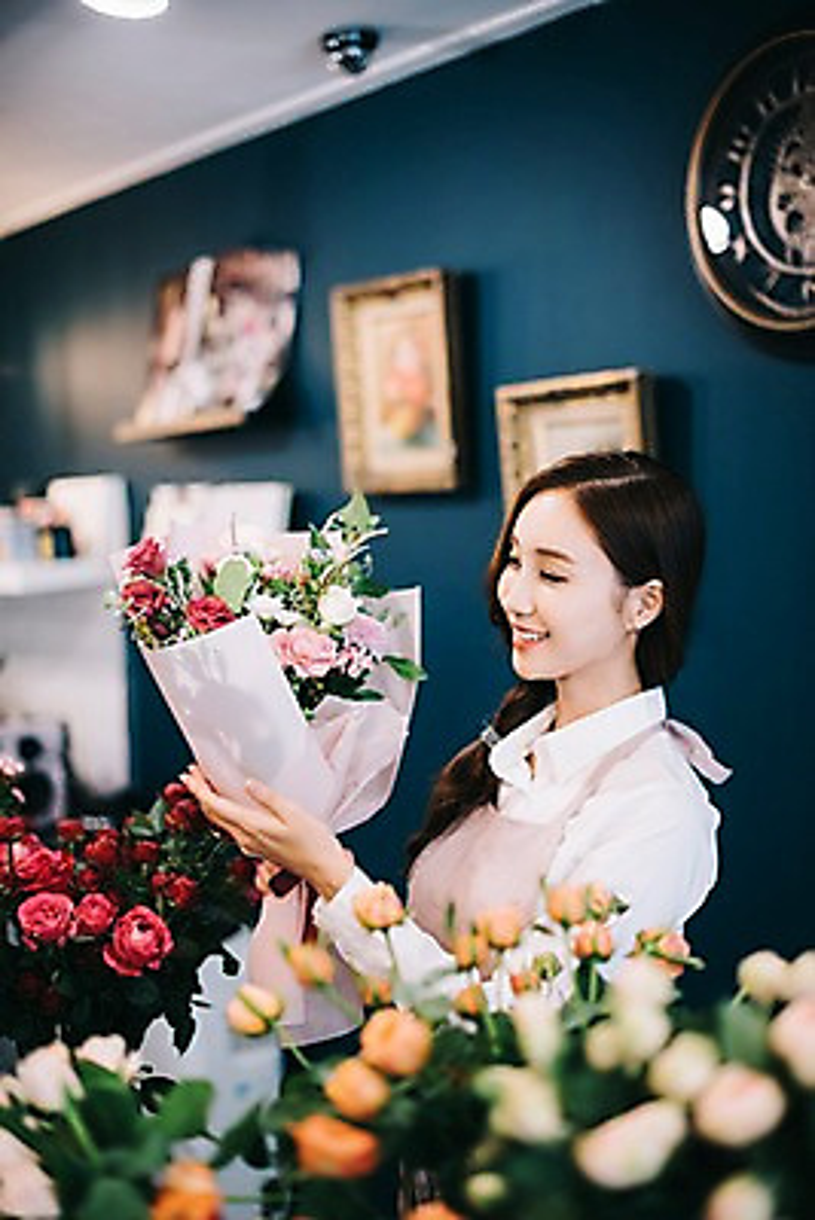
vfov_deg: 39.6
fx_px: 1696
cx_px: 408
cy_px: 610
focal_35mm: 50
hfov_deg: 27.0
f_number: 2
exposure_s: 1/200
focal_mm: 50
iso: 250
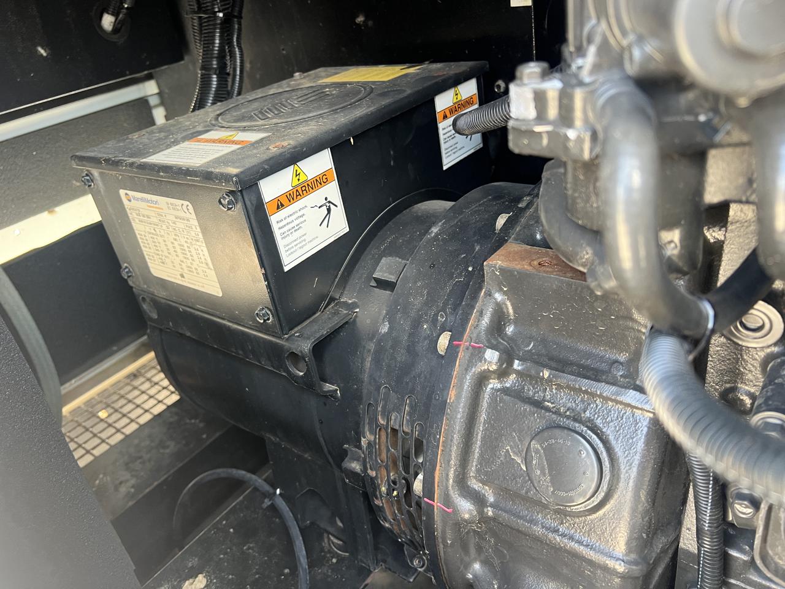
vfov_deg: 53.1
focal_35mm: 26
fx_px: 590
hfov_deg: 67.3
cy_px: 294
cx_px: 392
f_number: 1.5
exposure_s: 1/62
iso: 125
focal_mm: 5.7
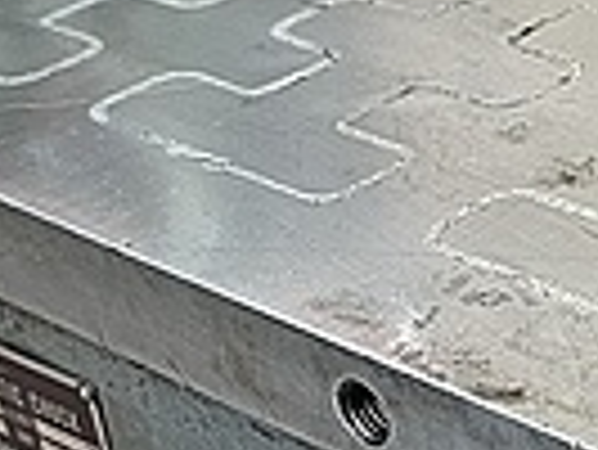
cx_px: 670
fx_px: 2161
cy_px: 360
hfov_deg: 15.3
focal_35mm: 125
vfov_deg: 11.8
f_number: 1.6
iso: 125
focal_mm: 5.1
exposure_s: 1/84
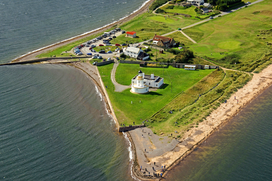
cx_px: 136
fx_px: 589
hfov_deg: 26.0
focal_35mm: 78
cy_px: 90
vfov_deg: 17.4
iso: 400
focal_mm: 52
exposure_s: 1/1000
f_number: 7.1
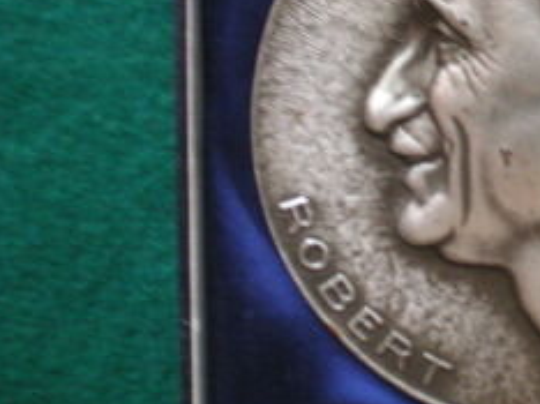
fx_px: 1216
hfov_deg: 24.3
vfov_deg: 18.8
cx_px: 494
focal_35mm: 78
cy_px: 143
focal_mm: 6.3
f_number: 3.1
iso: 400
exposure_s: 1/10
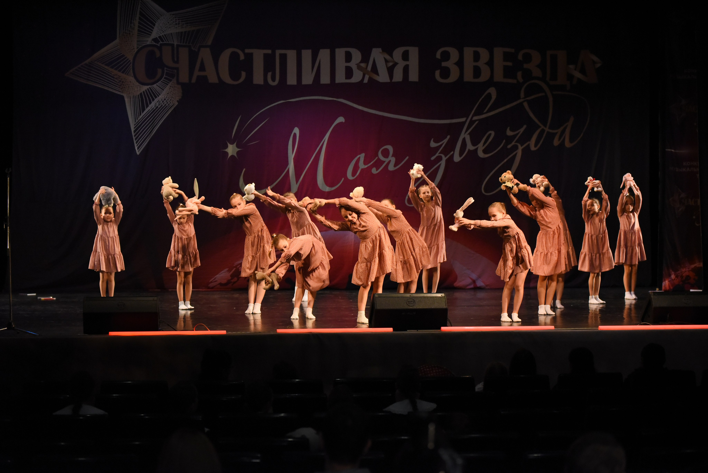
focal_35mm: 70
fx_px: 1377
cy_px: 236
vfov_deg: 19.5
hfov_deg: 28.8
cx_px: 354
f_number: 3.2
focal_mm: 70
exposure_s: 1/800
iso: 5000
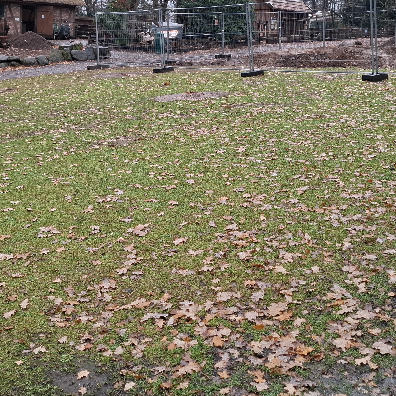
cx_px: 199
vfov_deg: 36.4
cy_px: 83
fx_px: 582
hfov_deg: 37.6
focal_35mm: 45
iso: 50
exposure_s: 1/203
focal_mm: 5.54
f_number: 1.8
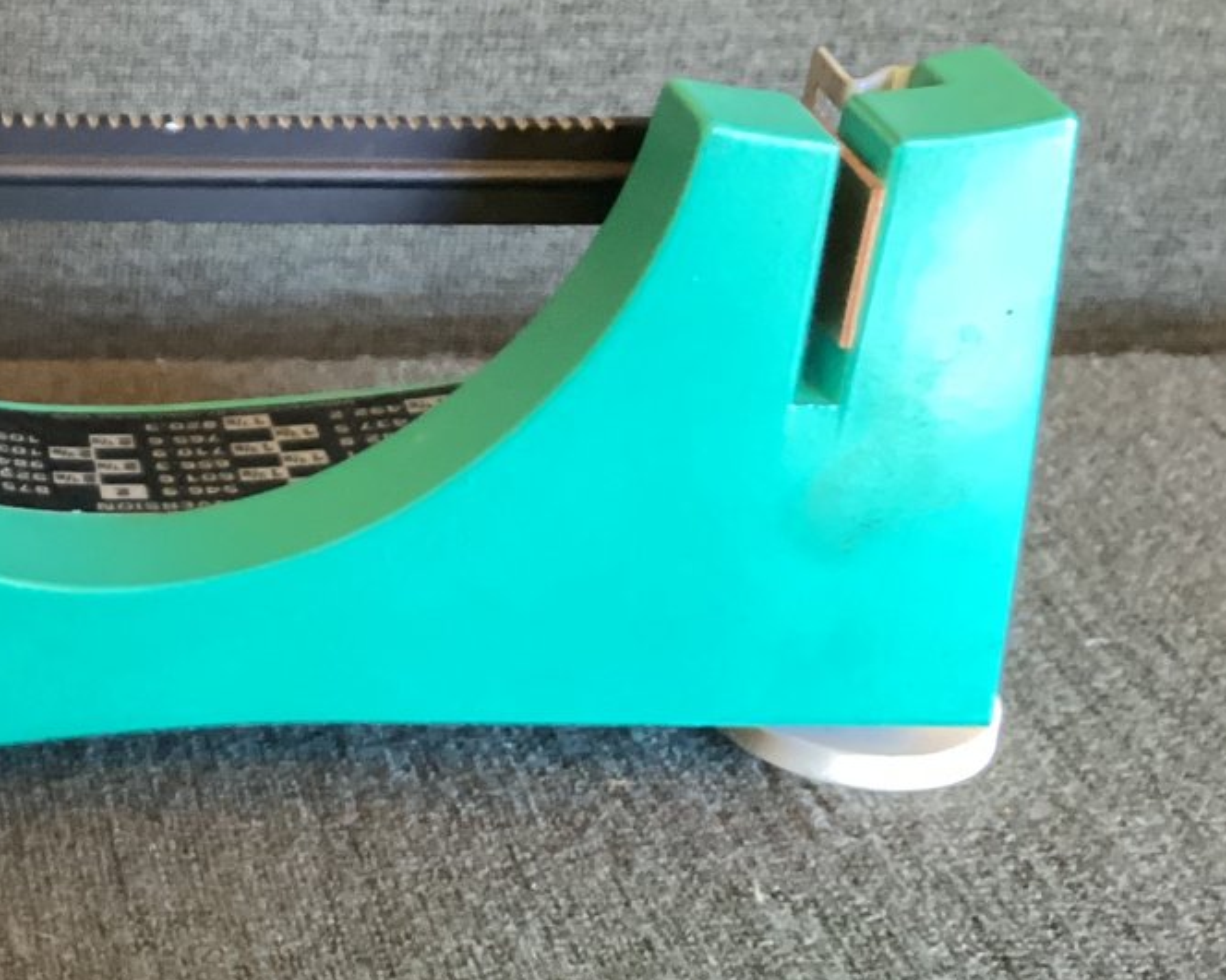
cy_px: 486
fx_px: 2503
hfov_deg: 25.3
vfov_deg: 22.2
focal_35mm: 69
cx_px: -156
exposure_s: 1/50
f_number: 2.4
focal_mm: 3.3
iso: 250
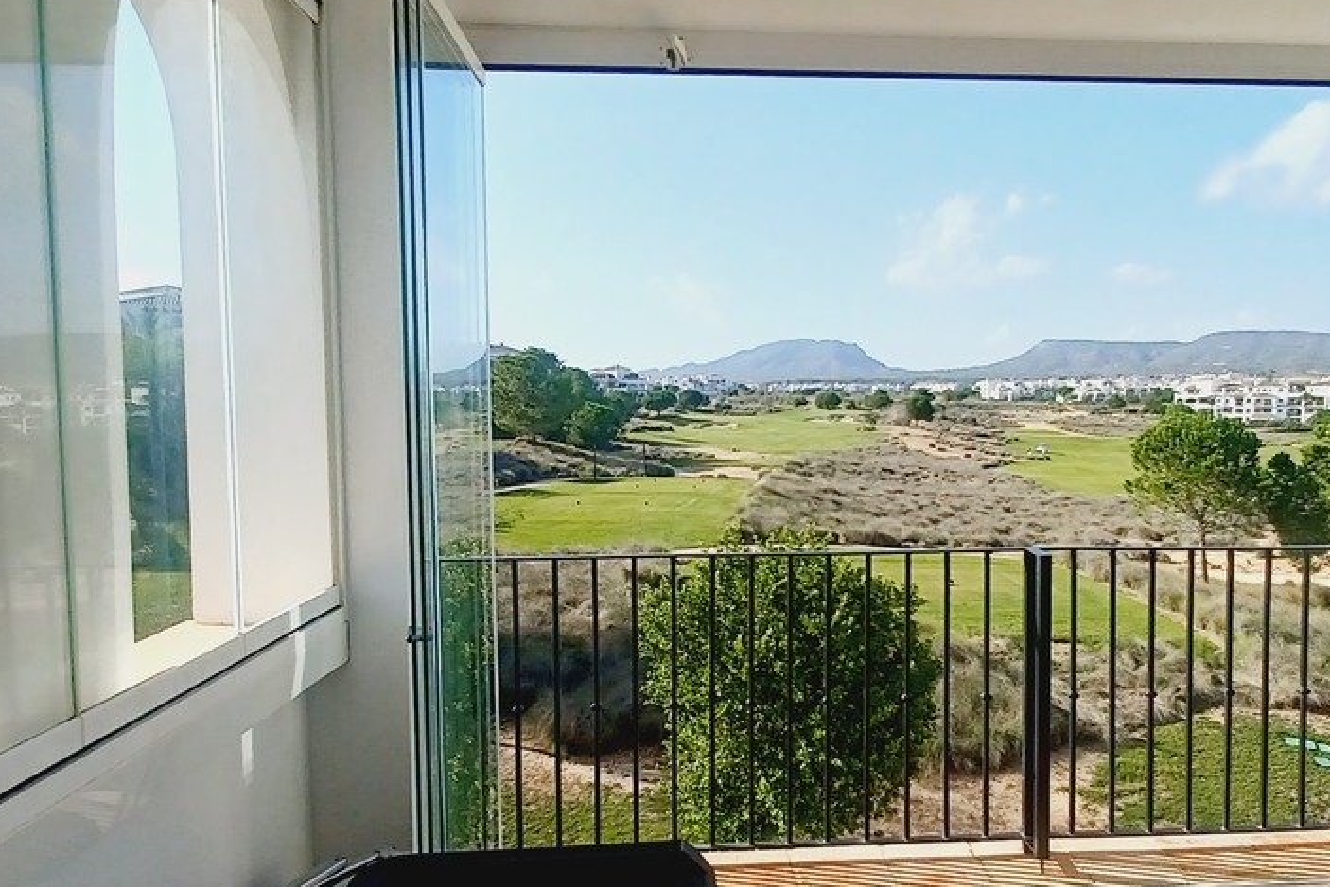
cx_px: 768
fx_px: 924
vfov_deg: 51.3
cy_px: 442
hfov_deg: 71.1
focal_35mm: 25
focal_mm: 1.42
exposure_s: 1/1401
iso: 40
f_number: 2.2
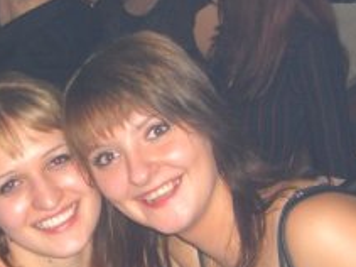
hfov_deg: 18.1
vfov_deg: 13.7
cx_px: 86
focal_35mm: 108
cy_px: 161
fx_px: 1110
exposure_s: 1/60
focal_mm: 7.9
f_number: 2.8
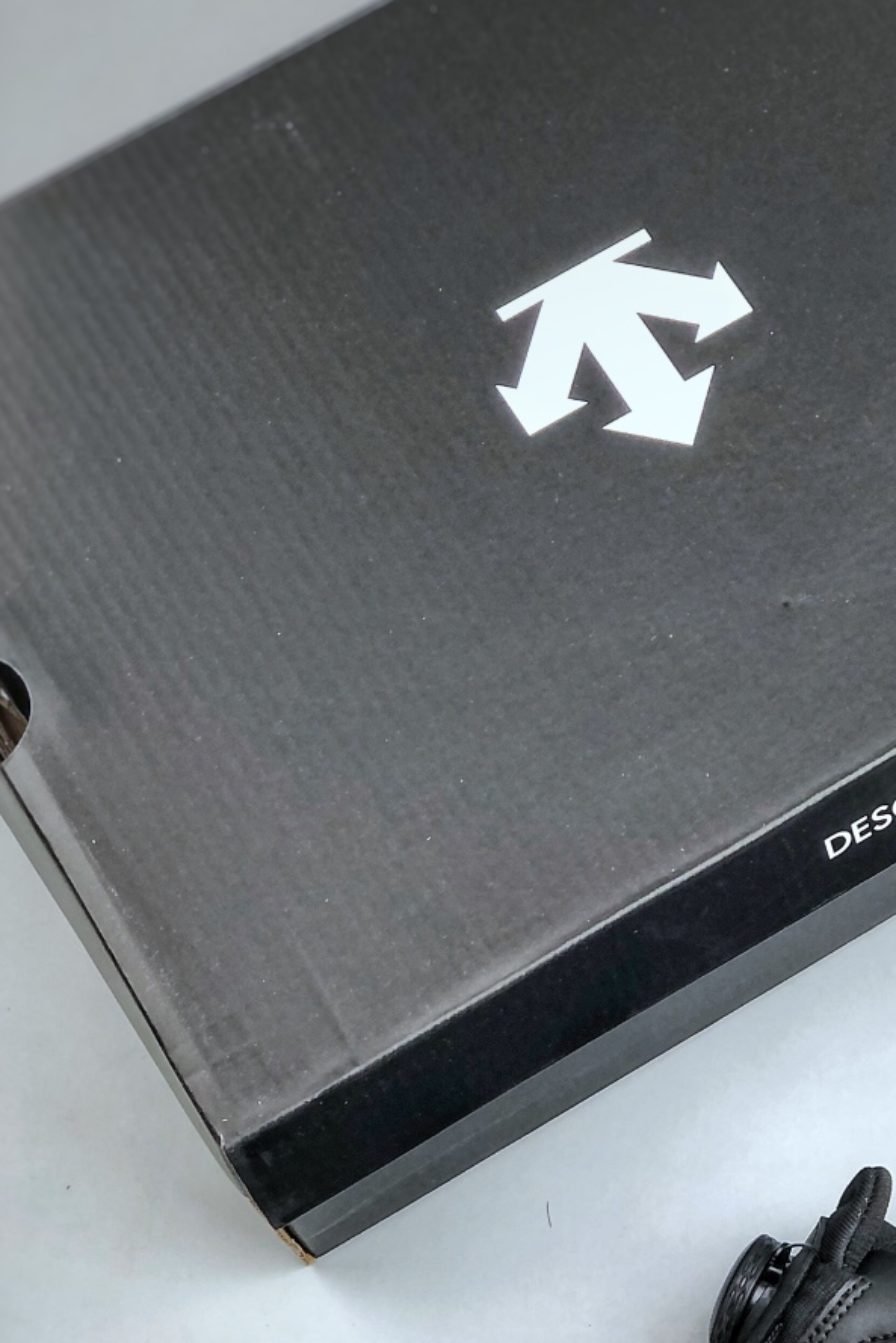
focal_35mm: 96
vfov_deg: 21.2
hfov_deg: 14.1
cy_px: 908
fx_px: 3582
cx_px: 807
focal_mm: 6.6
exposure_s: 1/33
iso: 32
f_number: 2.8
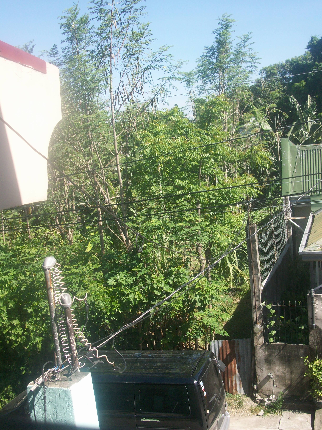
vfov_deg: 44.8
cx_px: 161
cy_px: 215
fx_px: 521
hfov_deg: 34.3
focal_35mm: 42
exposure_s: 1/213
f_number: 3.2
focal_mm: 7.1
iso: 64
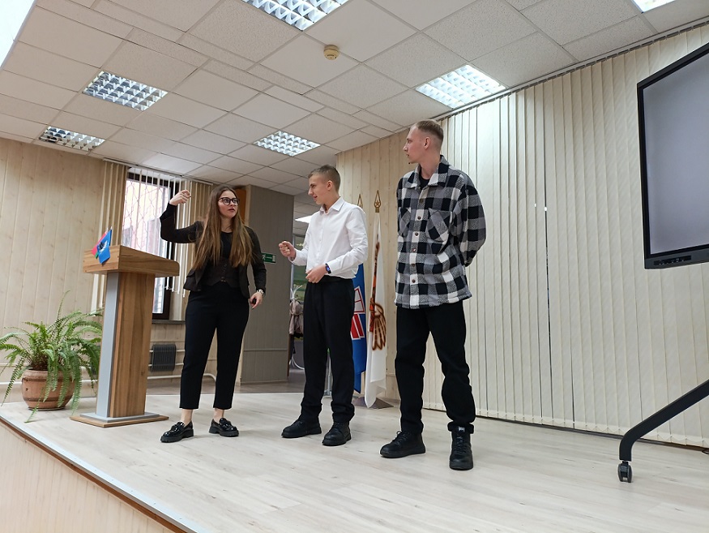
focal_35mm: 25
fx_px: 512
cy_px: 266
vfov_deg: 54.9
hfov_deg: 69.4
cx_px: 354
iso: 200
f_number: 1.7
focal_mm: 4.71
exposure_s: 1/50
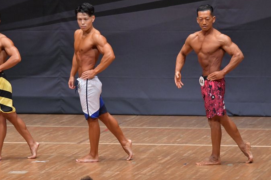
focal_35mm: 291
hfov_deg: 7.1
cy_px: 84
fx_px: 2189
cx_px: 118
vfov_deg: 4.7
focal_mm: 170
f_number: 5.6
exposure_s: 1/400
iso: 6400
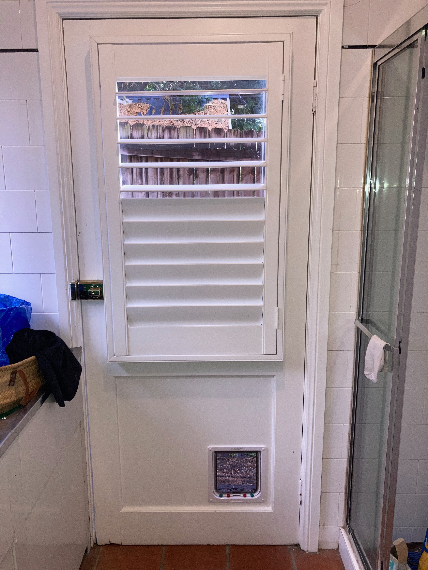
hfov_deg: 49.7
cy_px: 285
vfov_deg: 63.4
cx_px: 214
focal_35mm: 28
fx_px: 462
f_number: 1.8
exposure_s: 1/104
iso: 64
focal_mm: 3.99
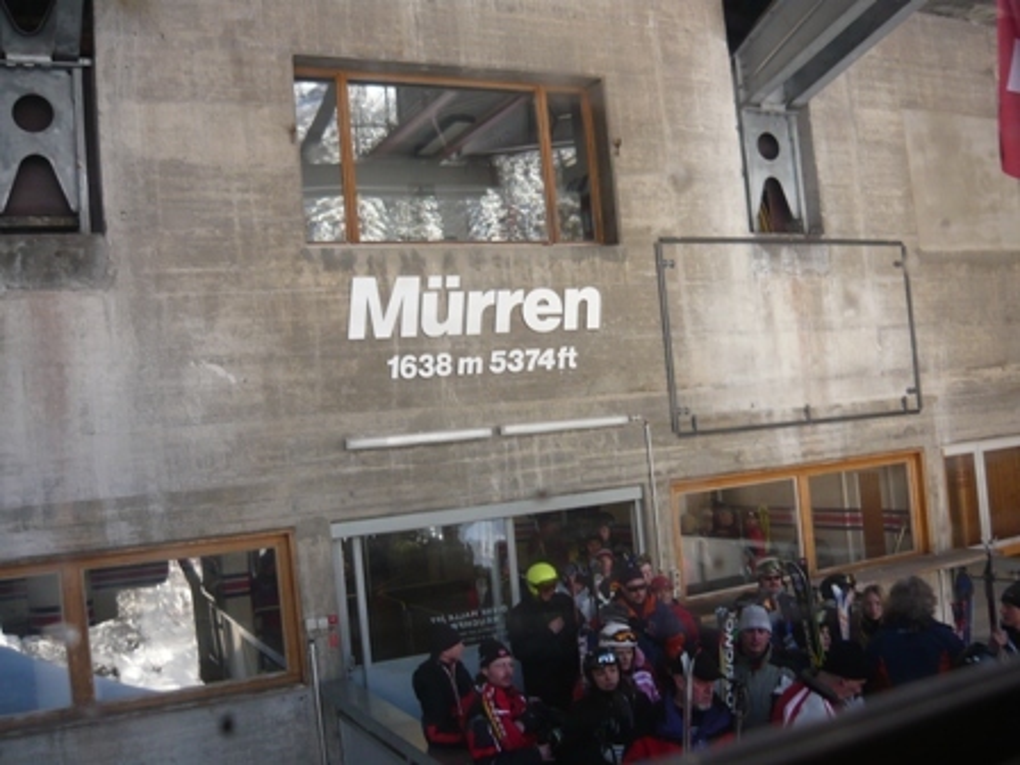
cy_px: 382
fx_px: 972
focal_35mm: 33
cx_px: 510
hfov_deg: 55.4
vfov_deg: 42.9
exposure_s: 1/80
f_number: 2.8
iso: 100
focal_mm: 5.5
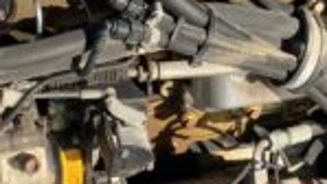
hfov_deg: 15.7
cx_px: 228
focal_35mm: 136
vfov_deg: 8.9
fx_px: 1180
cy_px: 37
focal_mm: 3
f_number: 1.8
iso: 16
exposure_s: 1/929
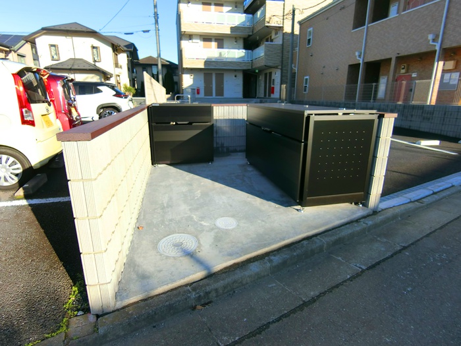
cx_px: 230
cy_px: 173
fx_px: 253
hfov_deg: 84.7
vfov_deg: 68.7
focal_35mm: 19
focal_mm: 4.06
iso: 80
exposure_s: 1/160
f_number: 6.9
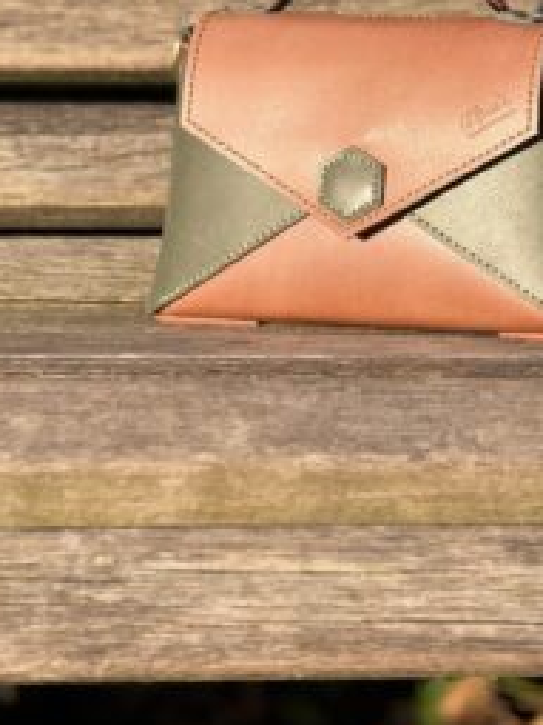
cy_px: 196
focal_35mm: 188
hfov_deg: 7.9
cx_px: 310
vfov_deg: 10.5
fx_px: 3935
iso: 50
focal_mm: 15.66
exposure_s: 1/233
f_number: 2.8
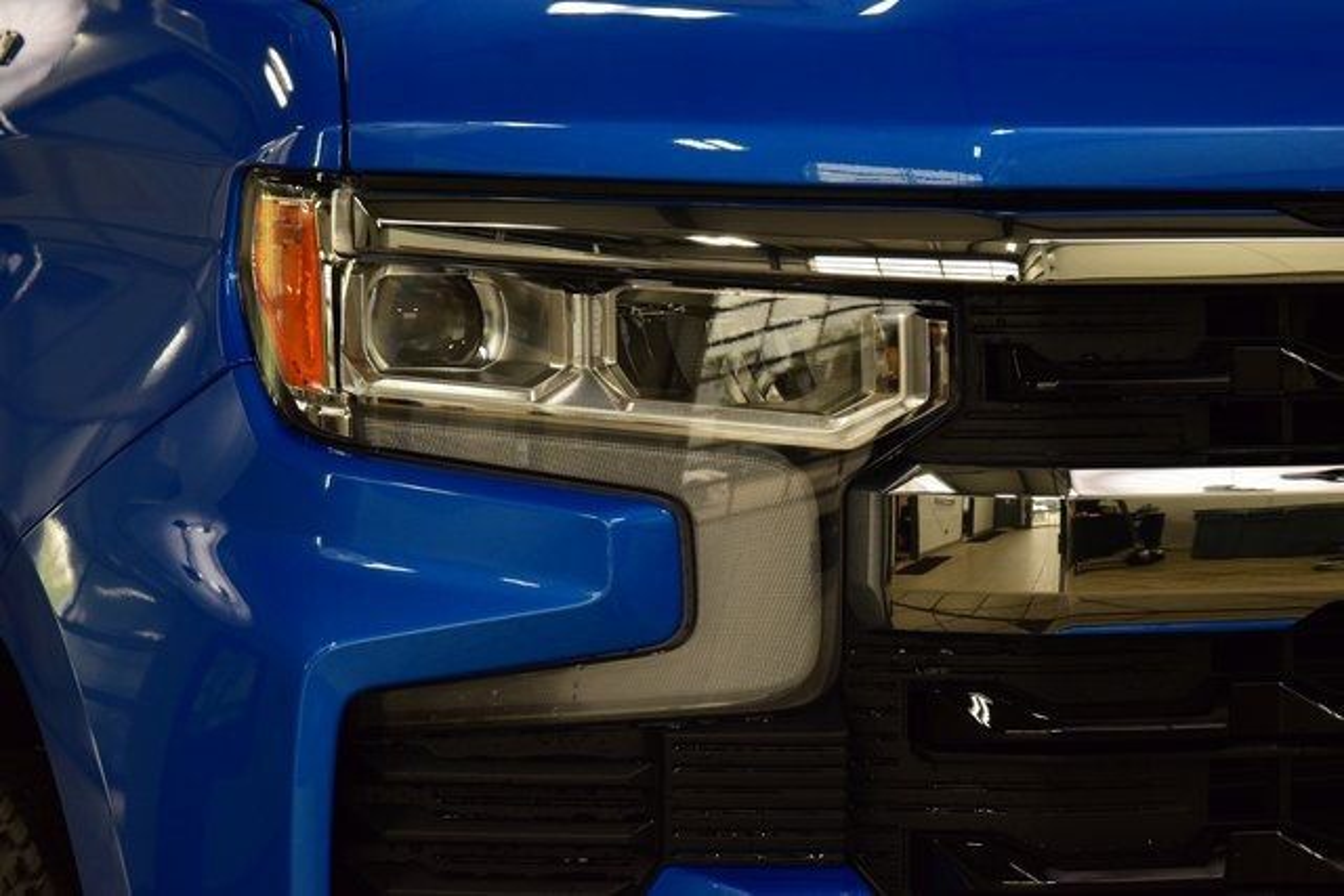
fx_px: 3921
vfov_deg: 13.0
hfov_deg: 19.5
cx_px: 672
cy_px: 448
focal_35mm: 105
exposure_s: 1/125
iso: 1600
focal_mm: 70
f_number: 8
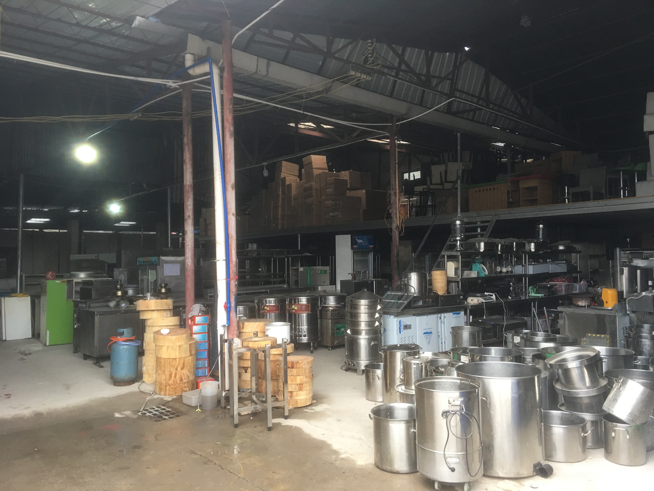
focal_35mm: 29
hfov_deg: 61.7
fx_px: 548
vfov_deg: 48.2
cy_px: 246
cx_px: 327
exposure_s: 1/17
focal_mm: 4.15
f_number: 2.2
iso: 50
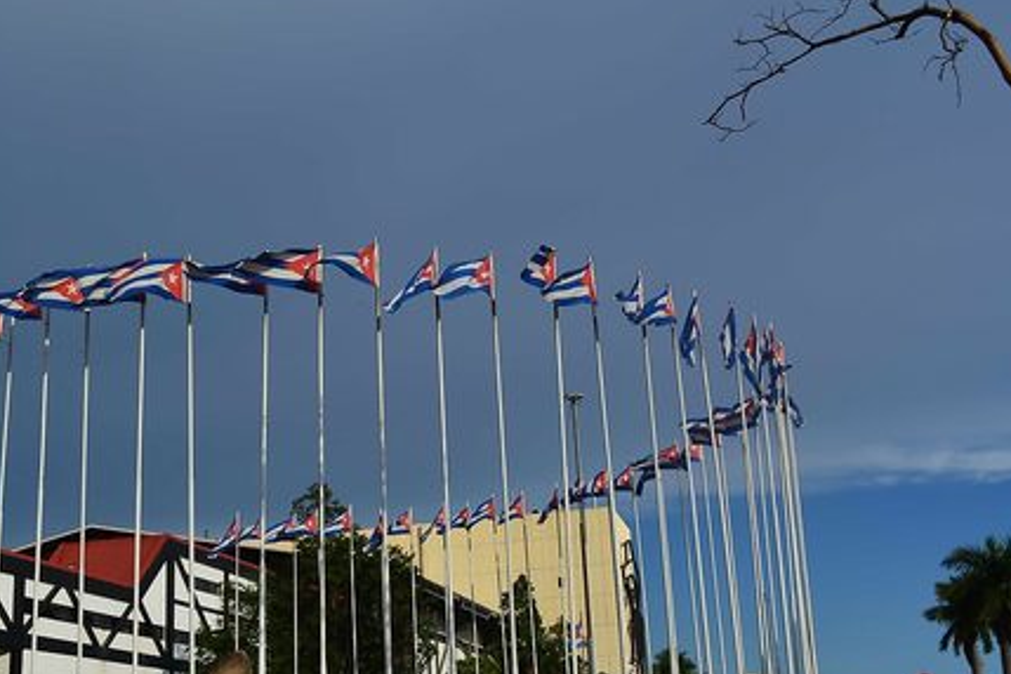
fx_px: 1179
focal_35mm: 42
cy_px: 448
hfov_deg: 45.6
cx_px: 323
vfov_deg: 31.6
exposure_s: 1/320
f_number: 9
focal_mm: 20
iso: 100
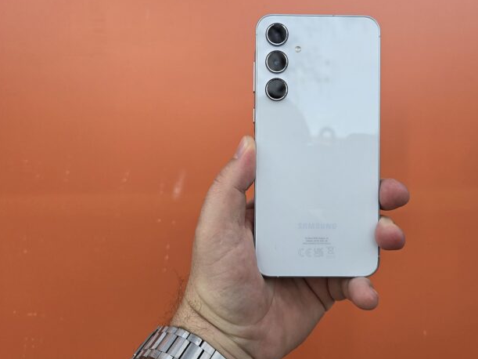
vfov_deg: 48.1
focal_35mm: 29
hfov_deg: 61.2
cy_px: 154
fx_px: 400
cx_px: 283
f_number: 1.7
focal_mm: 6.3
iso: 32
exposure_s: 1/180
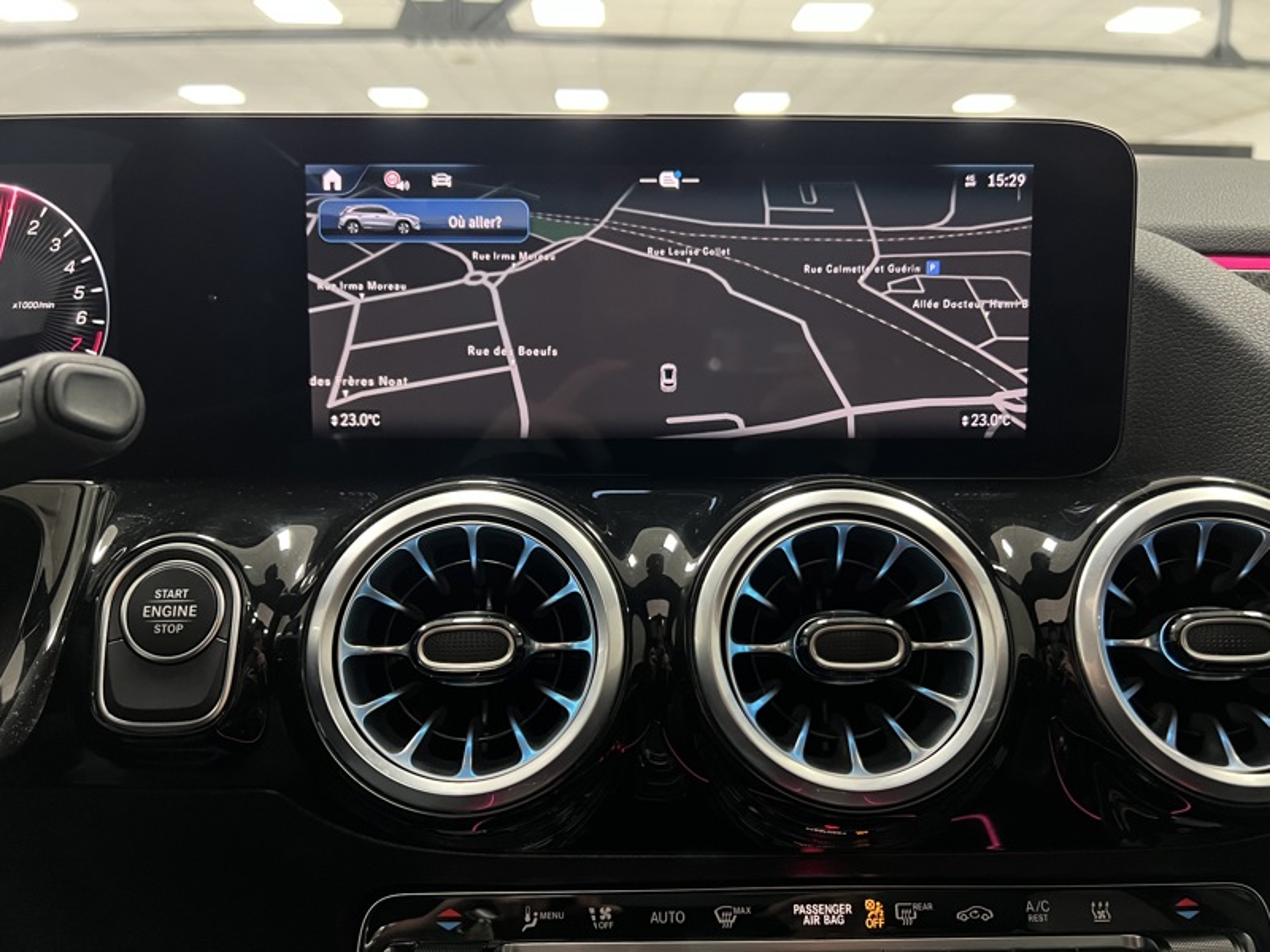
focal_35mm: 26
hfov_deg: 67.3
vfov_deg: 53.1
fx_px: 954
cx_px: 635
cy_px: 476
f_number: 1.5
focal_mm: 5.7
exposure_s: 1/33
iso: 500
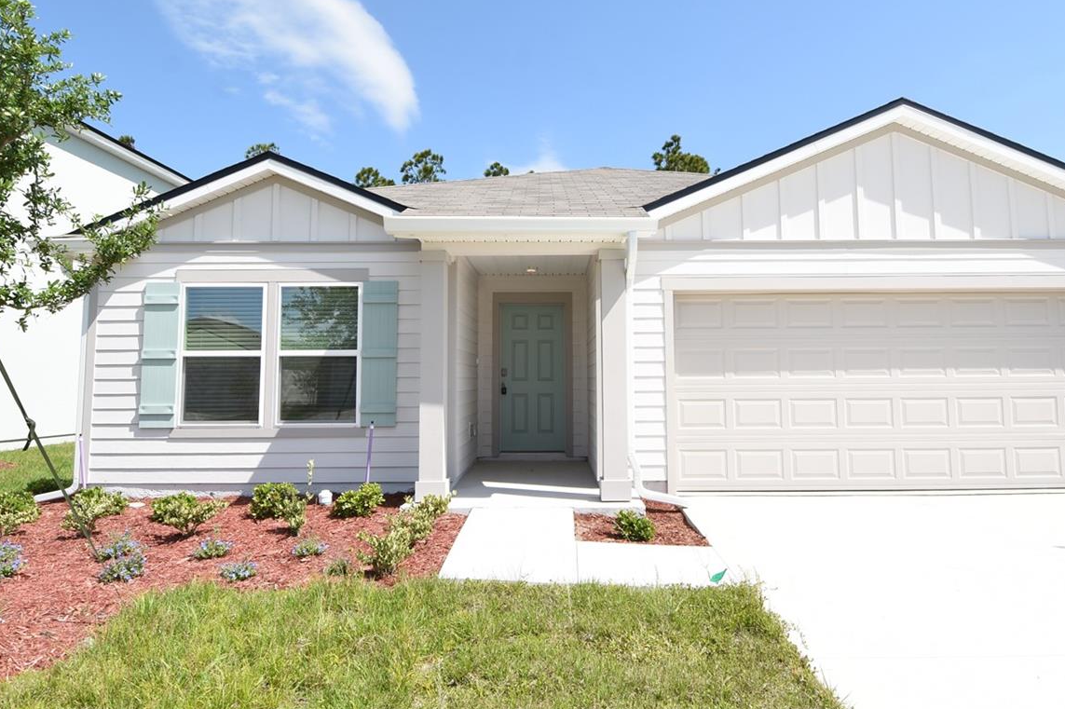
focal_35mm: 21
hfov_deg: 81.2
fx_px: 621
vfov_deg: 59.4
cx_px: 557
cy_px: 345
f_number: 7.1
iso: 100
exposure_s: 1/200
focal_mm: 10
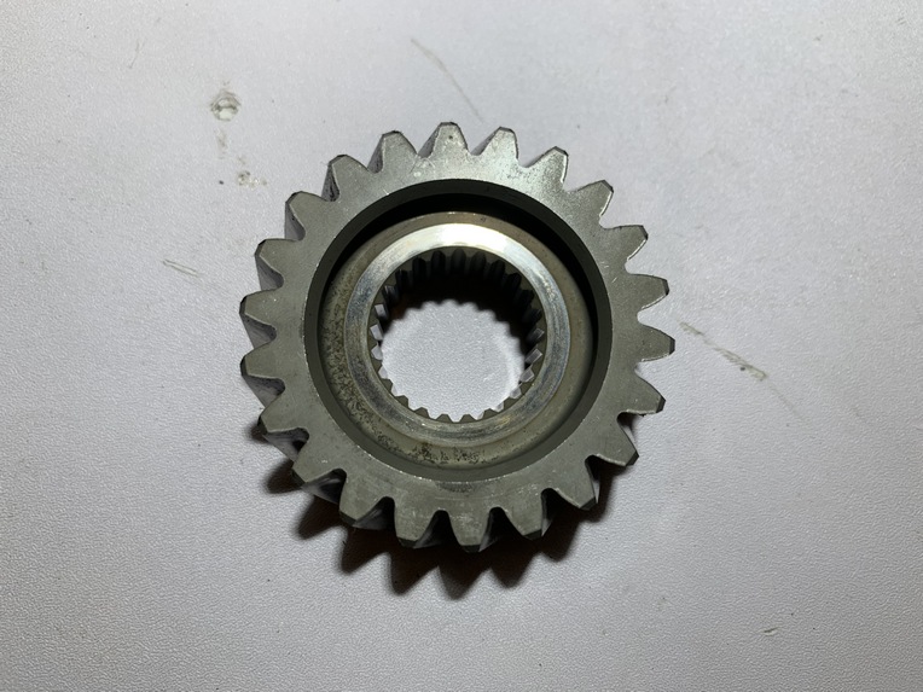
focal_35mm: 26
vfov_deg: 53.1
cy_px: 346
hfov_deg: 67.3
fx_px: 693
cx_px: 462
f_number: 1.8
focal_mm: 4.25
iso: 25
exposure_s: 1/135
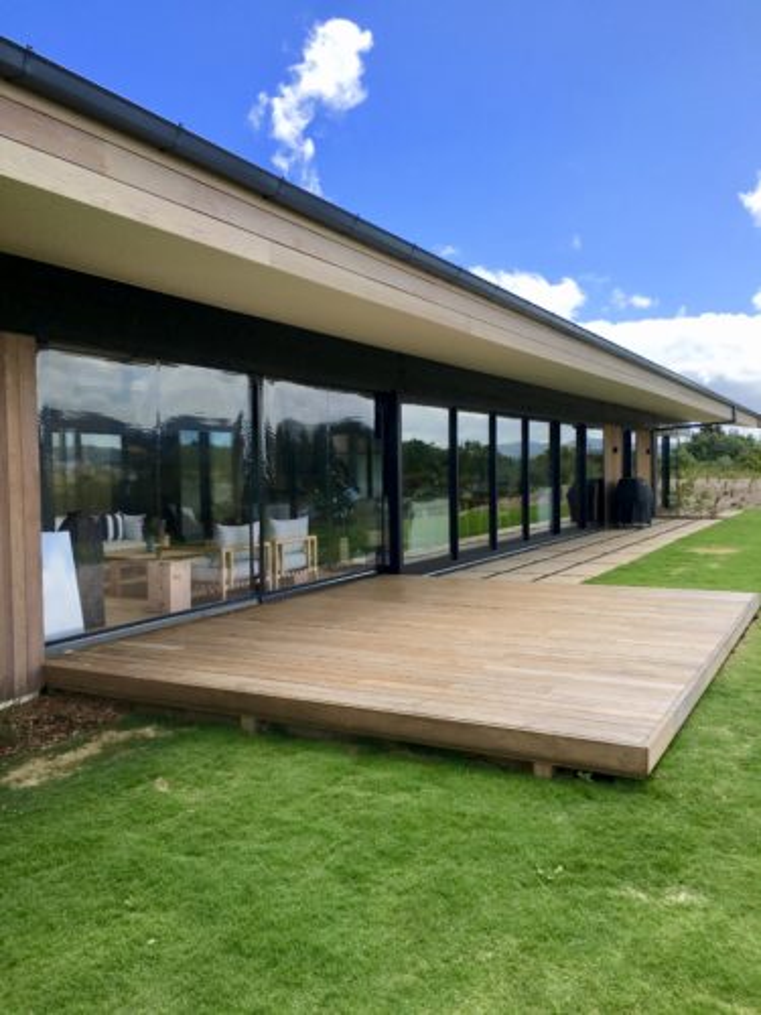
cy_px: 508
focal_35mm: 29
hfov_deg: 48.2
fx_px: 850
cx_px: 380
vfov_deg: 61.7
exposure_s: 1/1099
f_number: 2.2
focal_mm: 4.15
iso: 25
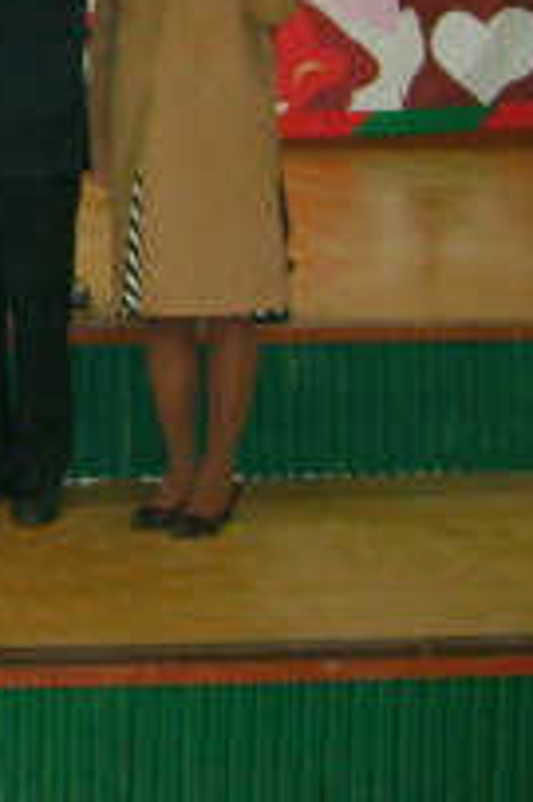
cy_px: -115
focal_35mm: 115
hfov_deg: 10.8
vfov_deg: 17.1
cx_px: -565
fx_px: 2558
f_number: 2.8
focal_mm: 5.8
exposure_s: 1/30
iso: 277
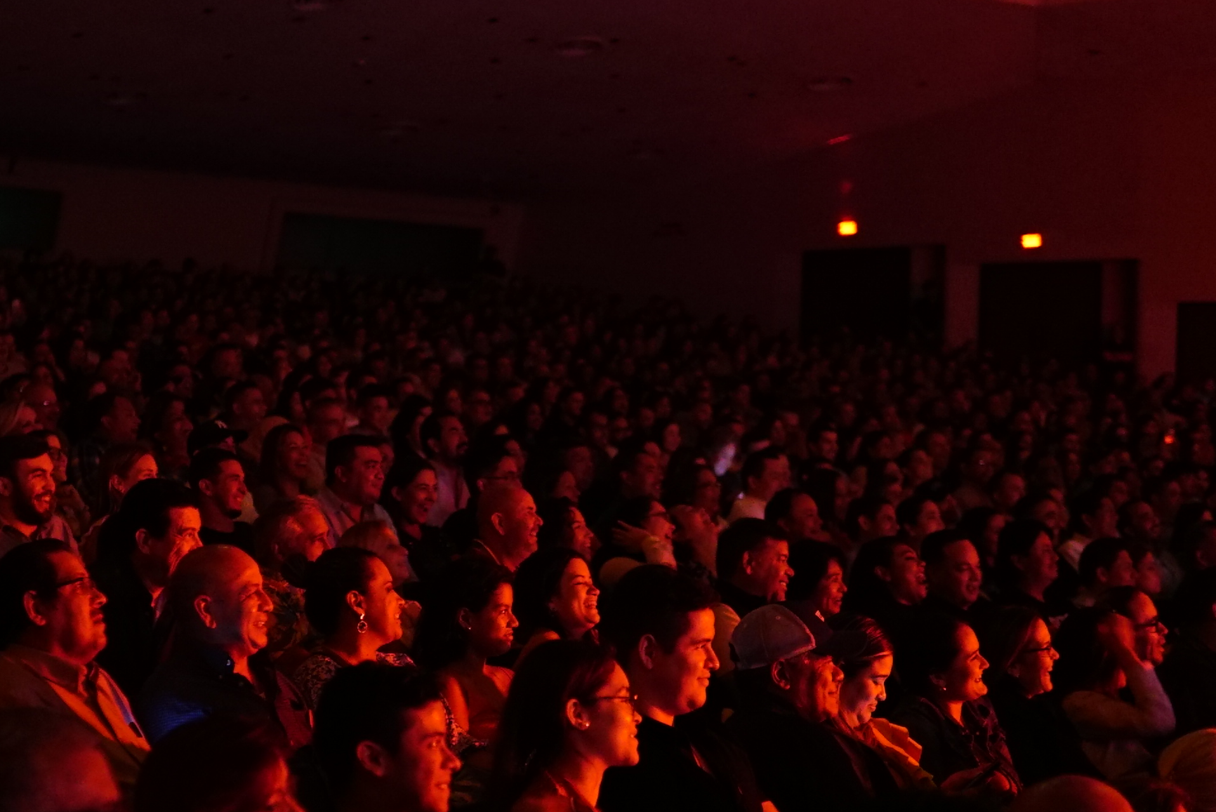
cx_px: 394
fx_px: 2196
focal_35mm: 65
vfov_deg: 20.9
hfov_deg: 30.7
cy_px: 554
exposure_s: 1/30
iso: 3200
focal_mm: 30
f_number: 1.6
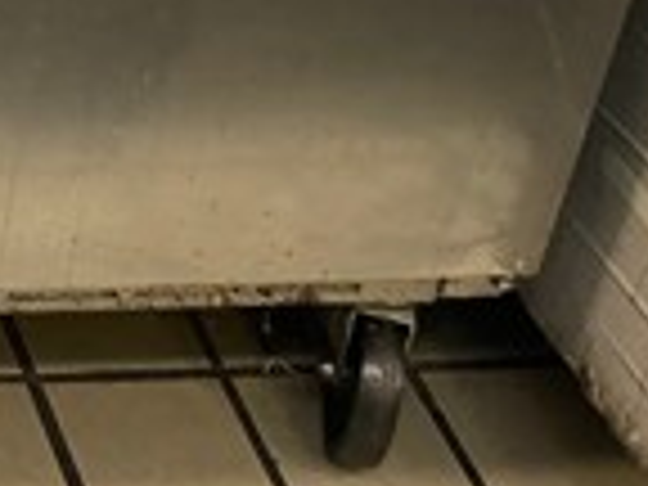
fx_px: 2059
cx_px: -459
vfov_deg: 11.9
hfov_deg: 15.7
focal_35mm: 110
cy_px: -522
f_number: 1.6
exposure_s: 1/60
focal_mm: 5.1
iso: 200
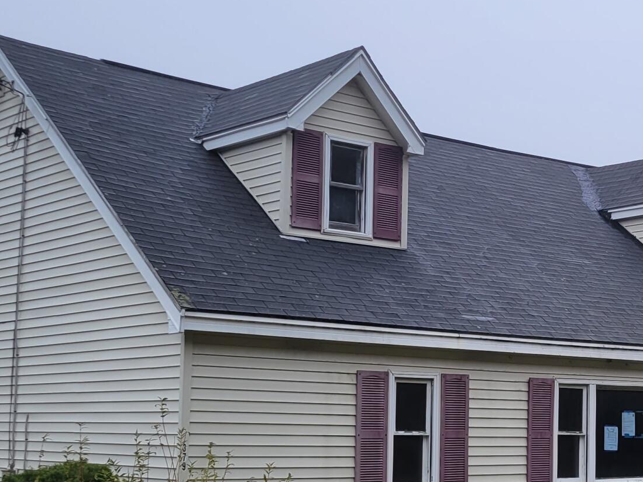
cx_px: 596
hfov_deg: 26.4
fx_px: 1319
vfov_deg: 20.5
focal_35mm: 71
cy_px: 369
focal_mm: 5.4
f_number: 1.8
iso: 40
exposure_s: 1/191
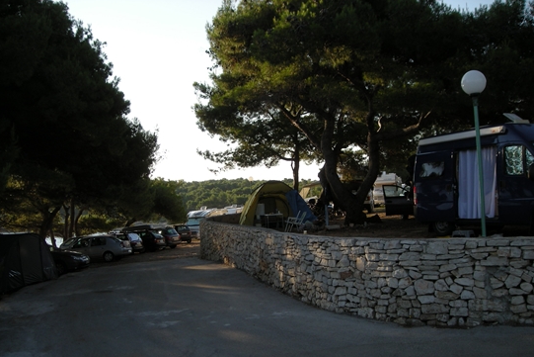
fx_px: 549
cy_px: 203
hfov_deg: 51.9
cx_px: 270
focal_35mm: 37
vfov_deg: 35.9
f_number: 2.8
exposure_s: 1/386
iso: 50
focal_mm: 5.7
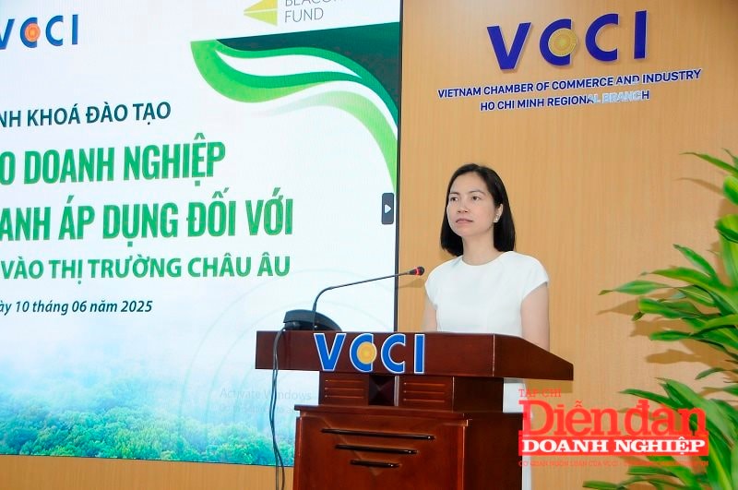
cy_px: 245
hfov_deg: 35.1
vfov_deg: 23.7
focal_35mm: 57
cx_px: 369
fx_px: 1167
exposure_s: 1/125
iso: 800
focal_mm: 38
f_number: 5
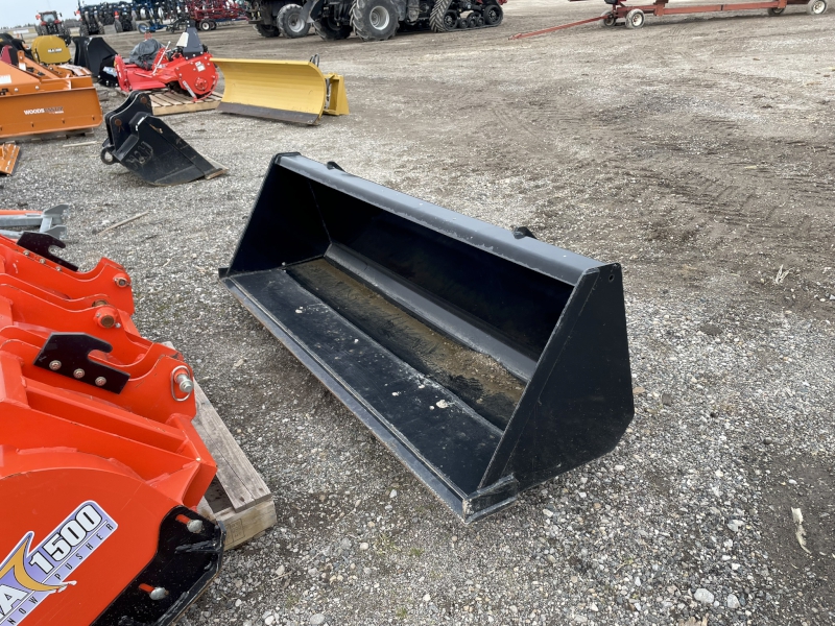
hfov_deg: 67.3
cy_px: 313
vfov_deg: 53.1
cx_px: 418
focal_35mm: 26
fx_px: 627
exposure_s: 1/1125
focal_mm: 4.2
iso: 32
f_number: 1.6
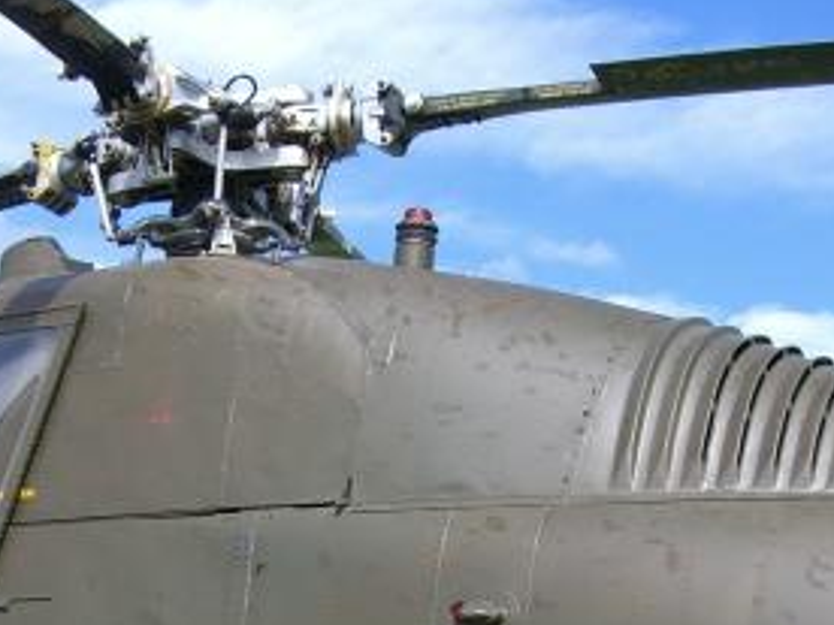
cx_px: 317
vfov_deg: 16.5
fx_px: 2120
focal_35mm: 88
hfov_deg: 22.2
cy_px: 616
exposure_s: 1/400
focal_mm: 6.2
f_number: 4.3
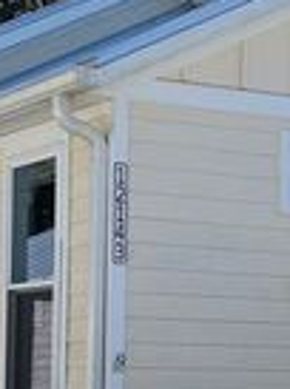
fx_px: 1425
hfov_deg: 11.6
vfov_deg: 15.4
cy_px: 351
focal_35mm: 127
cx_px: 185
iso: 50
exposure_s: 1/4016
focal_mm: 5.1
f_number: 1.6
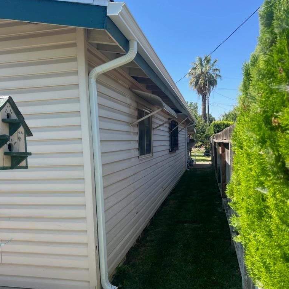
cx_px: 145
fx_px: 293
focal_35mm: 31
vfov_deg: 52.3
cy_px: 170
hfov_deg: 52.5
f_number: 1.5
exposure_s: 1/1669
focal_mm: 5.7
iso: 50
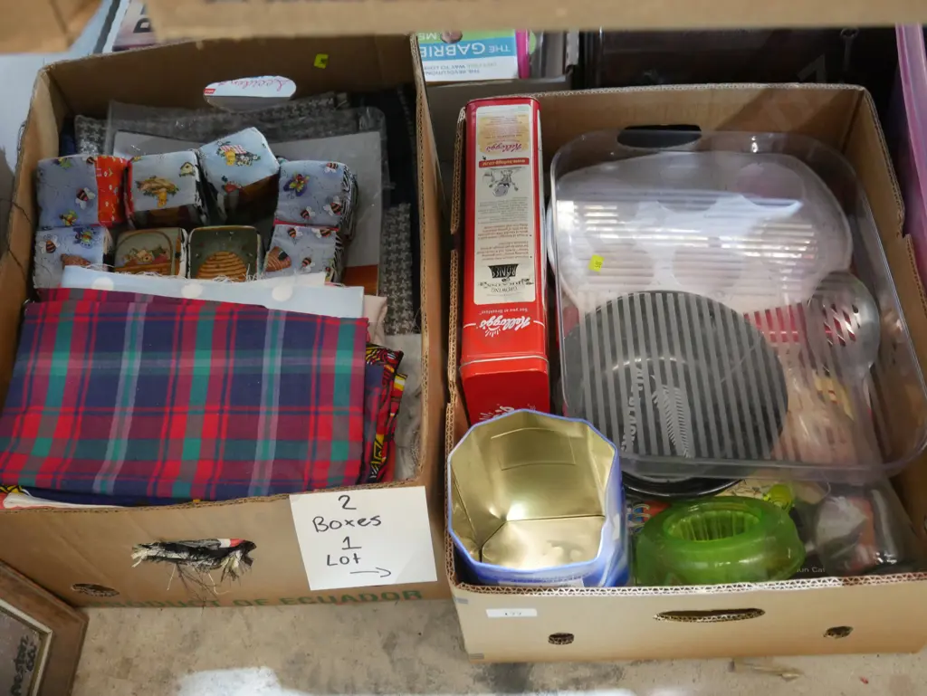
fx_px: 1072
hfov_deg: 46.8
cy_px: 348
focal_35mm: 40
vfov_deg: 36.0
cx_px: 464
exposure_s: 1/50
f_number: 4.5
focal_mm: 20
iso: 3200
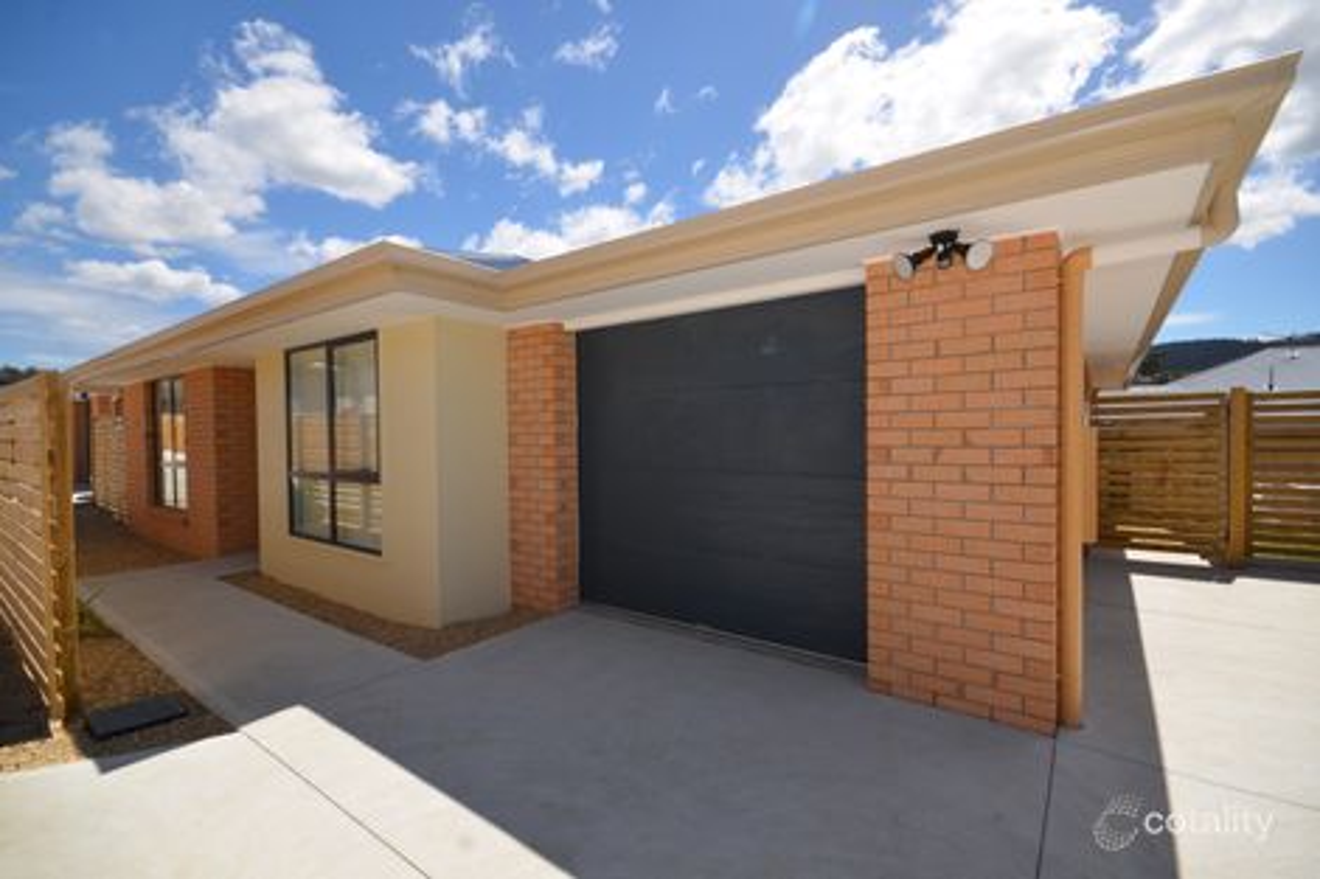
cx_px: 660
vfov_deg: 77.3
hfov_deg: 100.4
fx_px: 550
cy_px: 440
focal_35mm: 15
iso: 100
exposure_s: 1/250
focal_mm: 10
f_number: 9
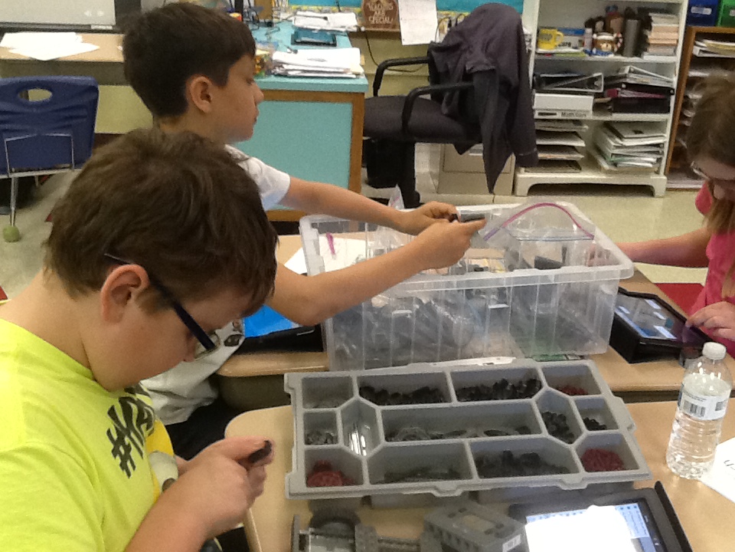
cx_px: 368
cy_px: 276
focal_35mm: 44
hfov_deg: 42.9
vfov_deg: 32.9
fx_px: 934
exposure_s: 1/30
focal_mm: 2.03
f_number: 2.4
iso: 125
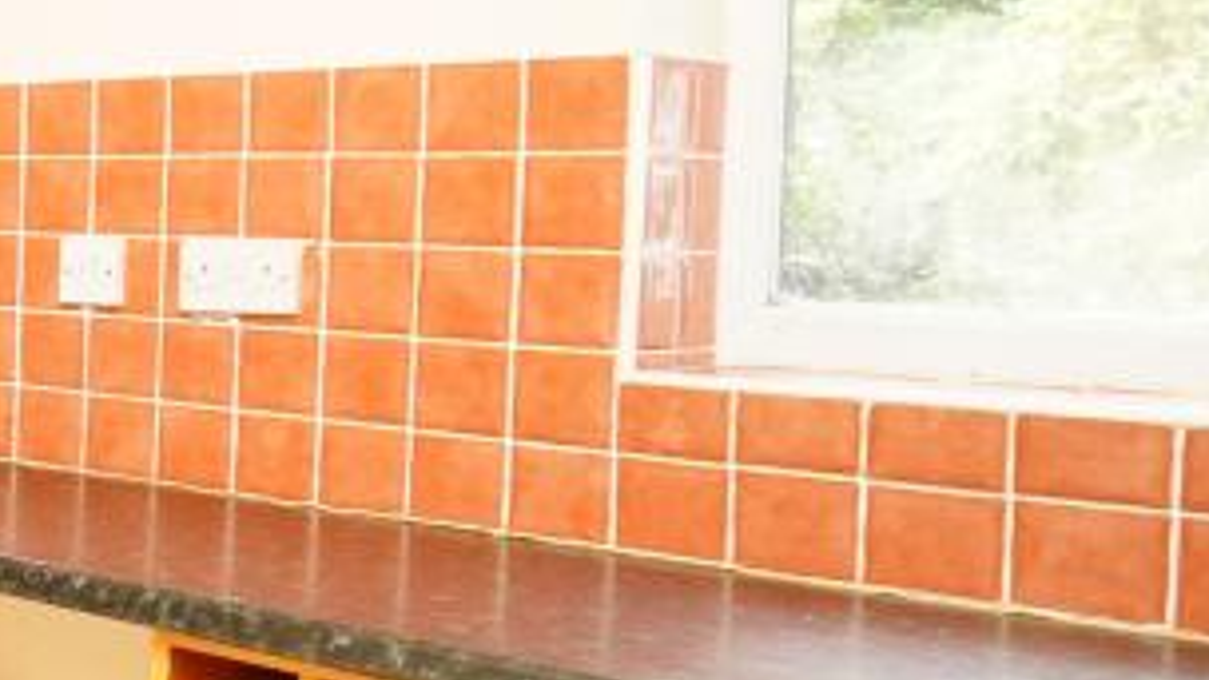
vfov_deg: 22.6
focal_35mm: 53
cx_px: -716
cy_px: 262
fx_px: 1699
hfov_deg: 25.7
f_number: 8
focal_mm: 10
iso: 3200
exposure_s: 1/100
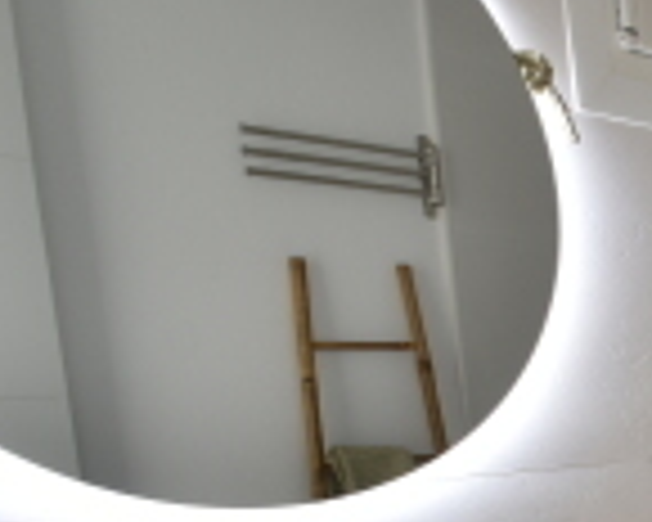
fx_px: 1055
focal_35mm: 55
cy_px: 569
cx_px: 1093
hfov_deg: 23.3
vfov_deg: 25.8
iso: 100
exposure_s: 1/13
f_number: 7.1
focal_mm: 11
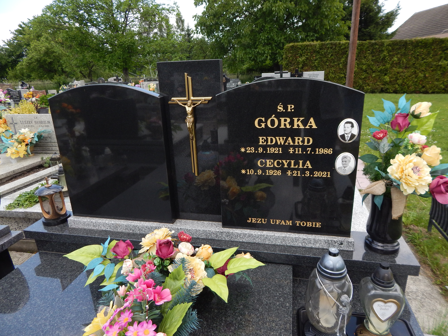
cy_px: 168
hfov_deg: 73.9
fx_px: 298
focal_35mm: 23
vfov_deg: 58.9
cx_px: 224
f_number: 3
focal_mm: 4
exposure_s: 1/640
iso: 125
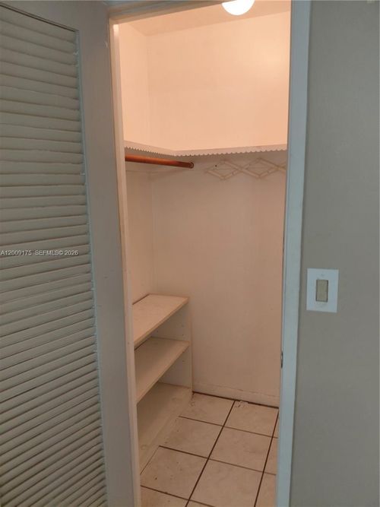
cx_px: 190
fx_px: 366
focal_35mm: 25
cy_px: 254
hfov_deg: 54.9
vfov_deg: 69.4
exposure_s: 1/60
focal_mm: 4.69
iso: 200
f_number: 1.8
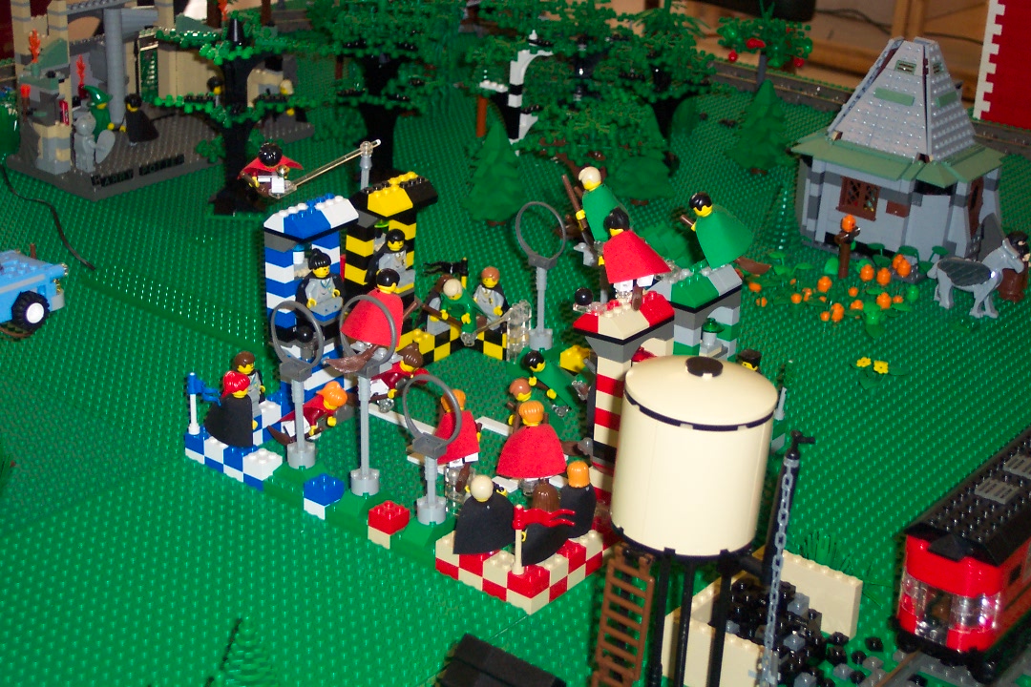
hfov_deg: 31.9
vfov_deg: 21.6
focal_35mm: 63
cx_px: 516
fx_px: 1804
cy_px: 344
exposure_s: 1/45
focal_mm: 13.3
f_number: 3.4
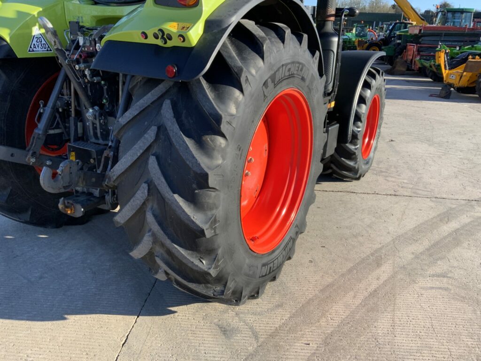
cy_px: 180
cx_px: 240
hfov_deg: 61.7
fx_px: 403
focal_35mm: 29
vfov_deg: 48.2
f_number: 1.8
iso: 16
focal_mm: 3
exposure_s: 1/529
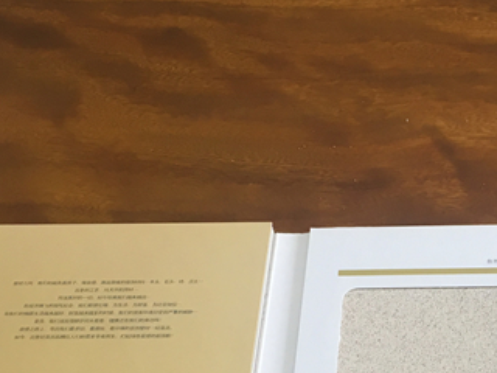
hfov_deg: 27.4
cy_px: 406
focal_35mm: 68
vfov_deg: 20.6
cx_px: 464
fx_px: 976
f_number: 2.2
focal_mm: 4.15
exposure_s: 1/33
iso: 32
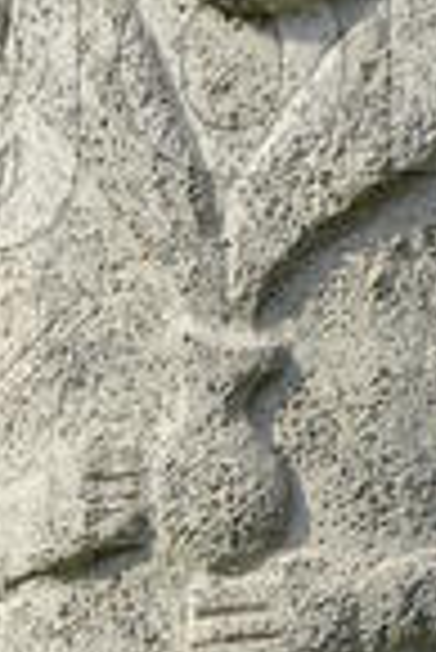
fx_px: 6741
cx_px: 326
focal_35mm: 372
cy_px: 63
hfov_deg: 3.7
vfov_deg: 5.5
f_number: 11
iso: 100
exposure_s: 1/125
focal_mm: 62
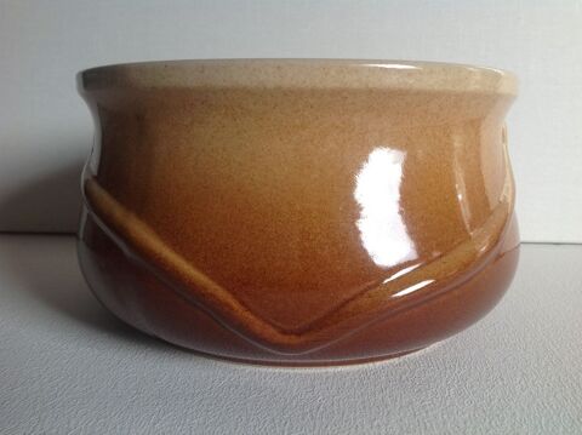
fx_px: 588
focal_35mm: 35
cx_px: 291
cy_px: 218
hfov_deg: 52.7
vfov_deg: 40.6
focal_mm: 4.28
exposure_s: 1/124
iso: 50
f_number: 2.4
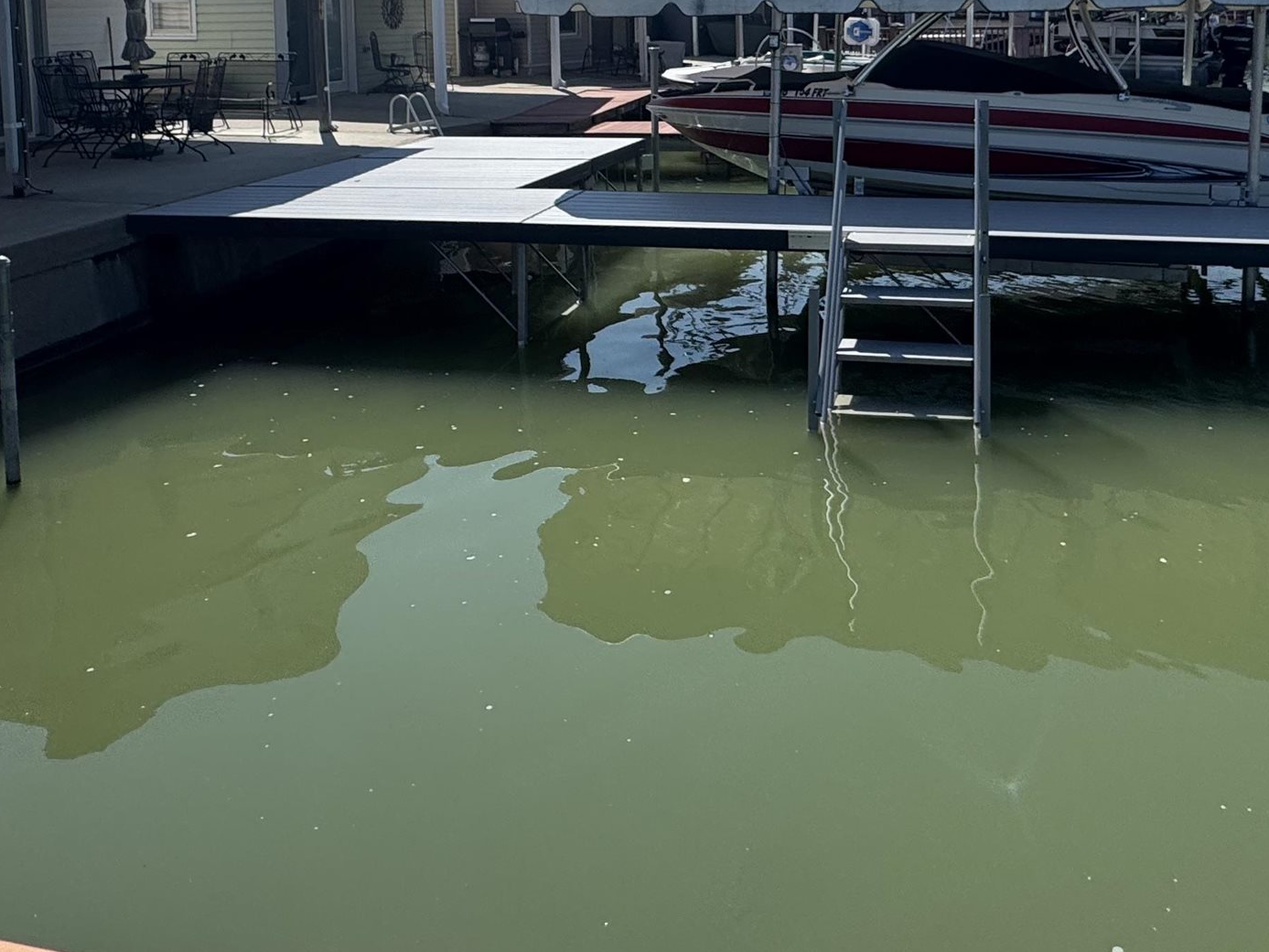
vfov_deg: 41.4
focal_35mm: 31
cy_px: 70
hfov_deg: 57.8
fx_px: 1137
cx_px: 773
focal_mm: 2.22
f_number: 2.2
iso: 40
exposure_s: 1/2985
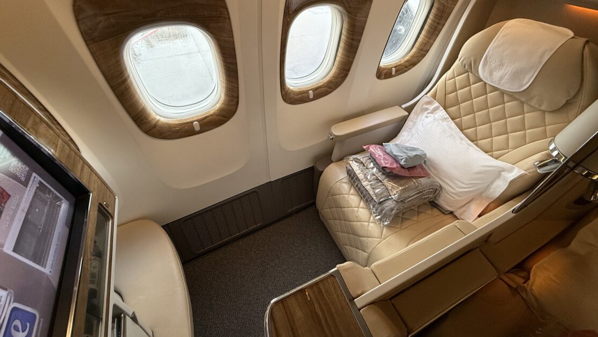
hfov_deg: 99.4
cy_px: 120
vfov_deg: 65.8
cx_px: 301
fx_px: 254
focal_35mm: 16
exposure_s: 1/95
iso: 200
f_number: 2.2
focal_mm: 2.22
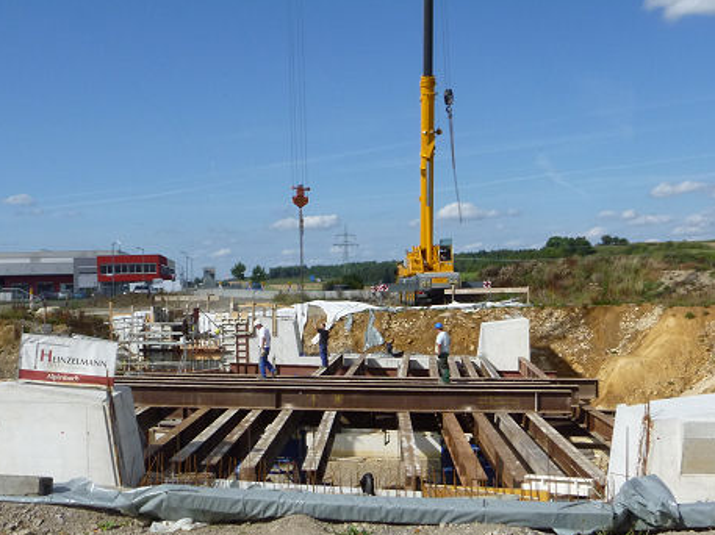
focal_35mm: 46
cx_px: 325
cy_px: 246
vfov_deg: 31.5
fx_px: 949
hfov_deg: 41.2
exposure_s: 1/1000
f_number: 5.6
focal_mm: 6.3
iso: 200
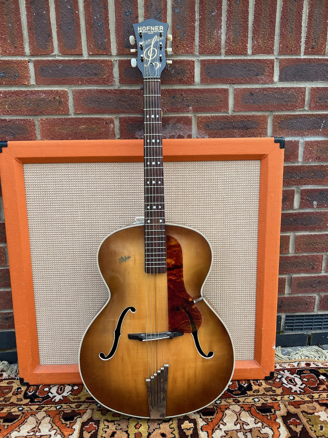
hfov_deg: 53.1
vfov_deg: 67.3
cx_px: 164
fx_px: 328
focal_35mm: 26
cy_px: 219
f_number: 1.5
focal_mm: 5.7
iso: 50
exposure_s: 1/516
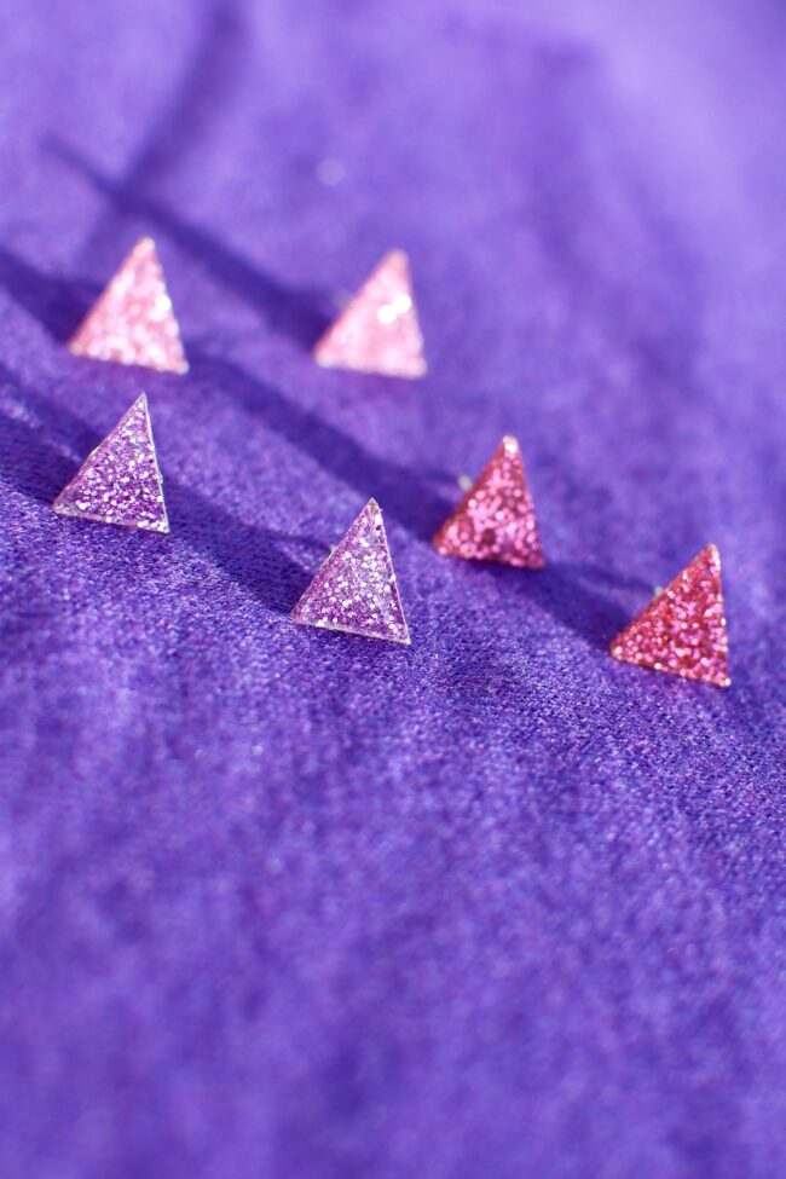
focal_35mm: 52
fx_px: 1703
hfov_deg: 26.0
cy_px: 590
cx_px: 393
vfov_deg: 38.2
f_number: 4
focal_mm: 35
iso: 250
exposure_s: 1/1000
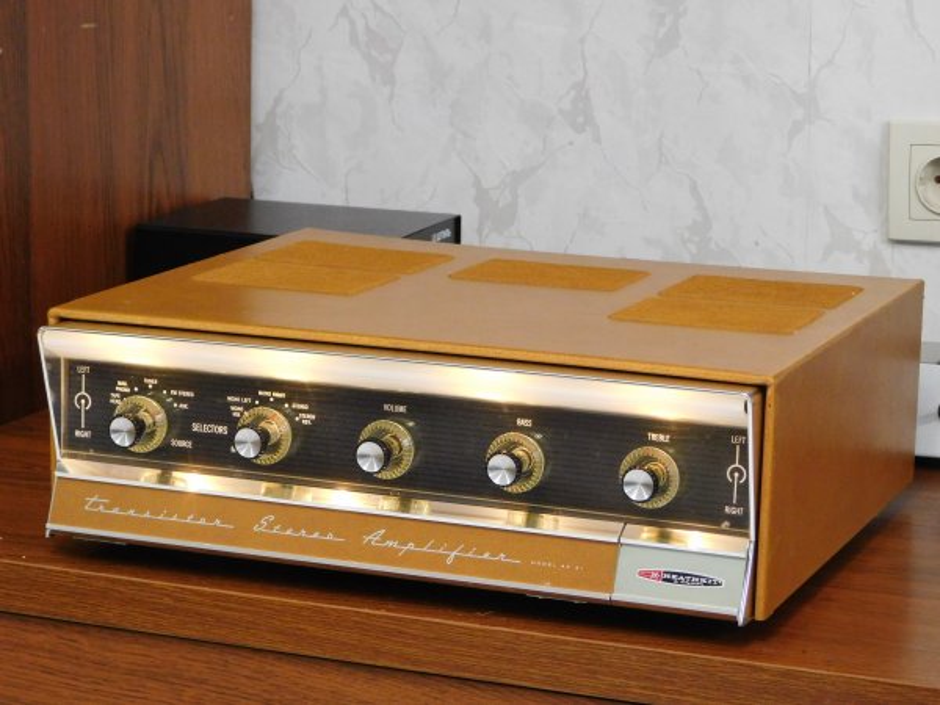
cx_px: 470
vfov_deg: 14.9
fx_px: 2688
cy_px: 352
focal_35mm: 99
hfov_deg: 19.8
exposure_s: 1/30
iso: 800
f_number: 4.6
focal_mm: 17.6
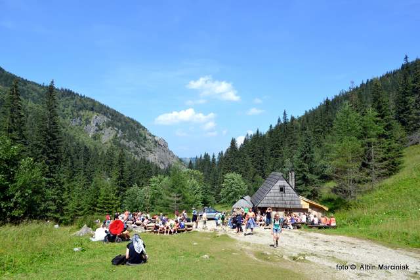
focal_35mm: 27
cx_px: 210
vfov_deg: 48.0
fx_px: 315
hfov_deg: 67.4
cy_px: 140
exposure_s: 1/250
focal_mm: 18
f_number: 8
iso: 100
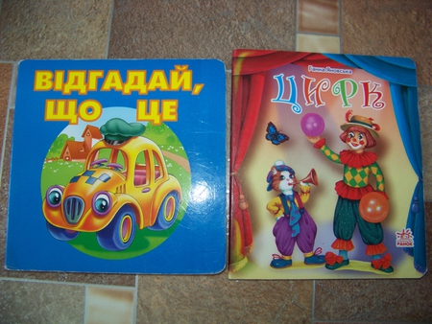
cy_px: 162
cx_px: 216
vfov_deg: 39.7
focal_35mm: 36
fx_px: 450
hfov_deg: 51.3
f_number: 2.8
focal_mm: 5.85
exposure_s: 1/30
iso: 67
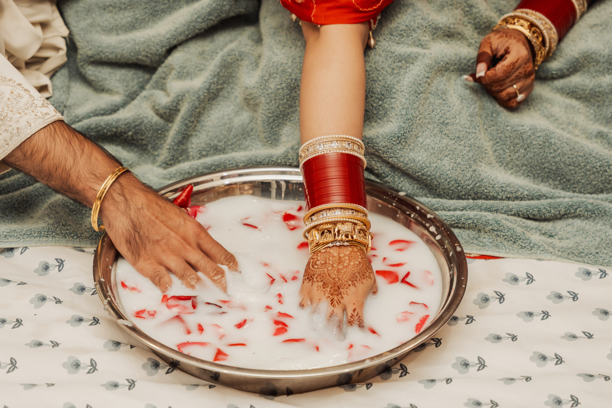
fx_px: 1785
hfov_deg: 19.5
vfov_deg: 13.0
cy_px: 204
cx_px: 306
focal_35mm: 105
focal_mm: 70
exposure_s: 1/200
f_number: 2.8
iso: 800
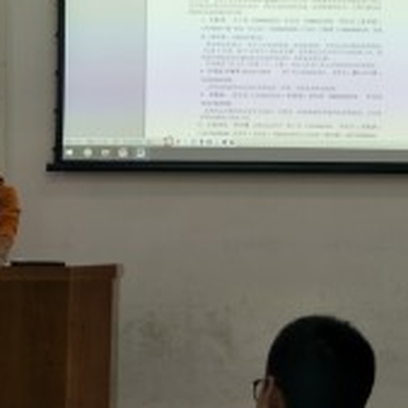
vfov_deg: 37.9
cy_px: 135
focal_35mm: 44
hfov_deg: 38.3
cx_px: 217
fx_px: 587
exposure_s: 1/50
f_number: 1.7
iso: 39
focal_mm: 4.1
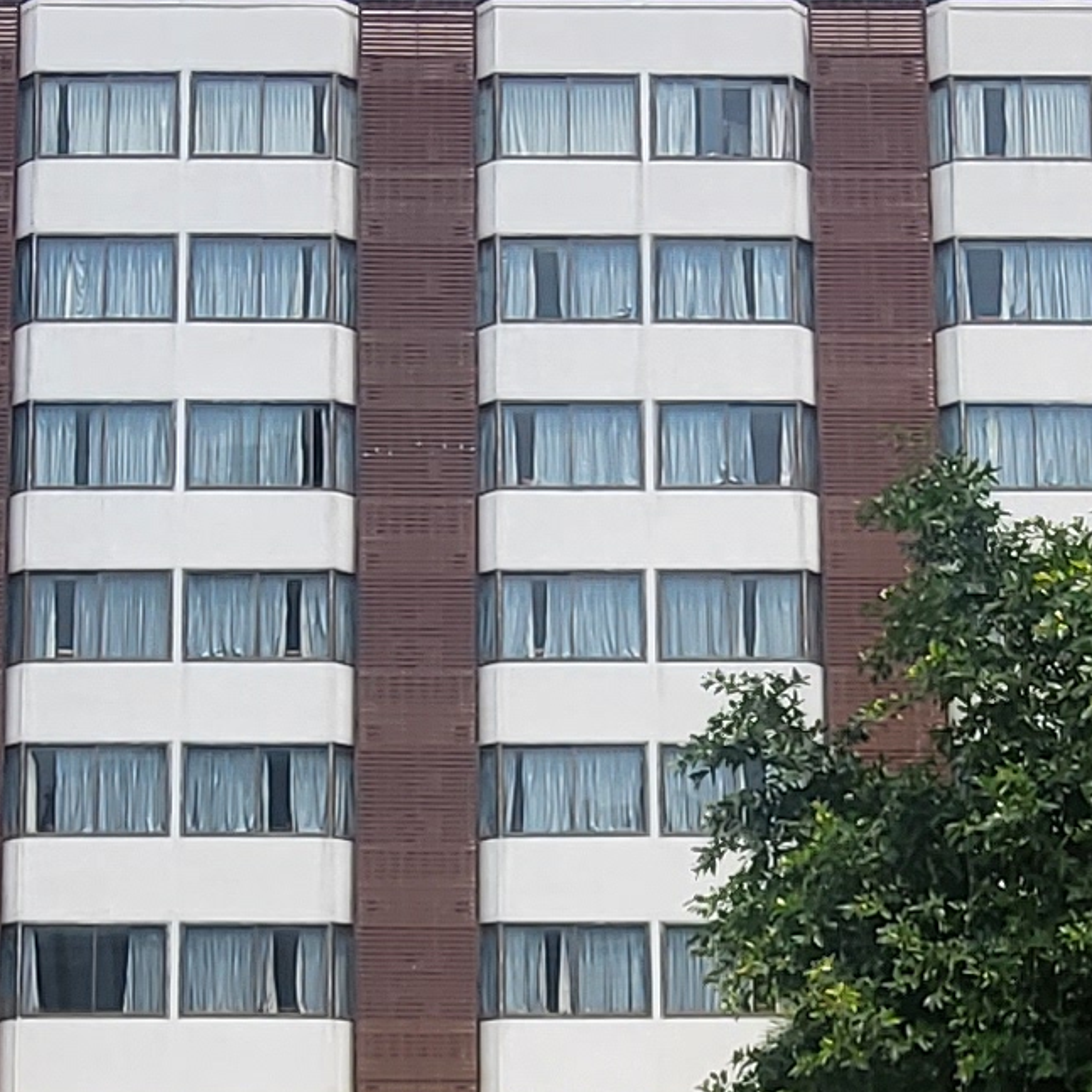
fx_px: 2534
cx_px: 537
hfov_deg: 24.3
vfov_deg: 24.0
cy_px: 861
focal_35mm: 71
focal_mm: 1.74
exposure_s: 1/1497
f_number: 2.2
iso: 32
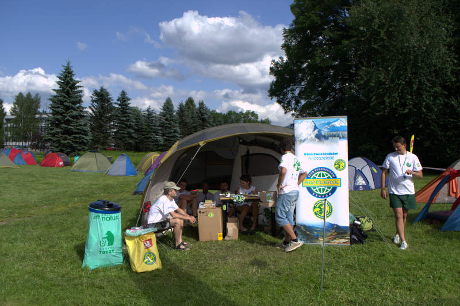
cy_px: 153
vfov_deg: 43.5
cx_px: 230
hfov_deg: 62.0
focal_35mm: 30
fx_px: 383
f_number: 8
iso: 100
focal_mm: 20
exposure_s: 1/250
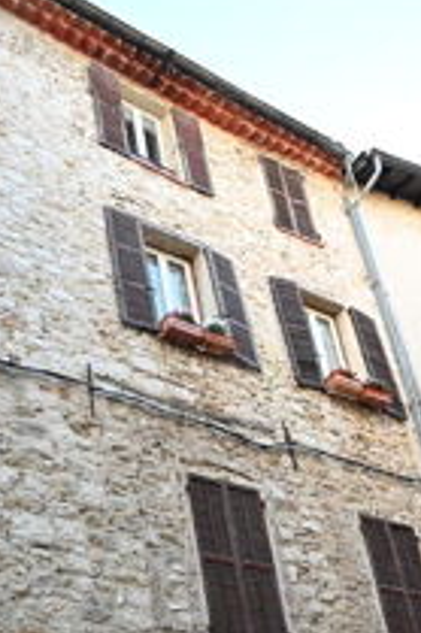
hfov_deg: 32.8
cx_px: 64
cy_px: 612
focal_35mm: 39
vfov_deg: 43.5
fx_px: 685
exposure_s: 1/200
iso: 2500
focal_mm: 17
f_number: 10
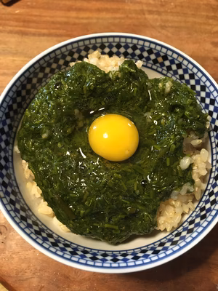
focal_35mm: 29
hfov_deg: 48.2
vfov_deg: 61.7
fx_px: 244
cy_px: 146
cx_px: 109
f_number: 2.2
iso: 250
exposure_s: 1/15
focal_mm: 4.15
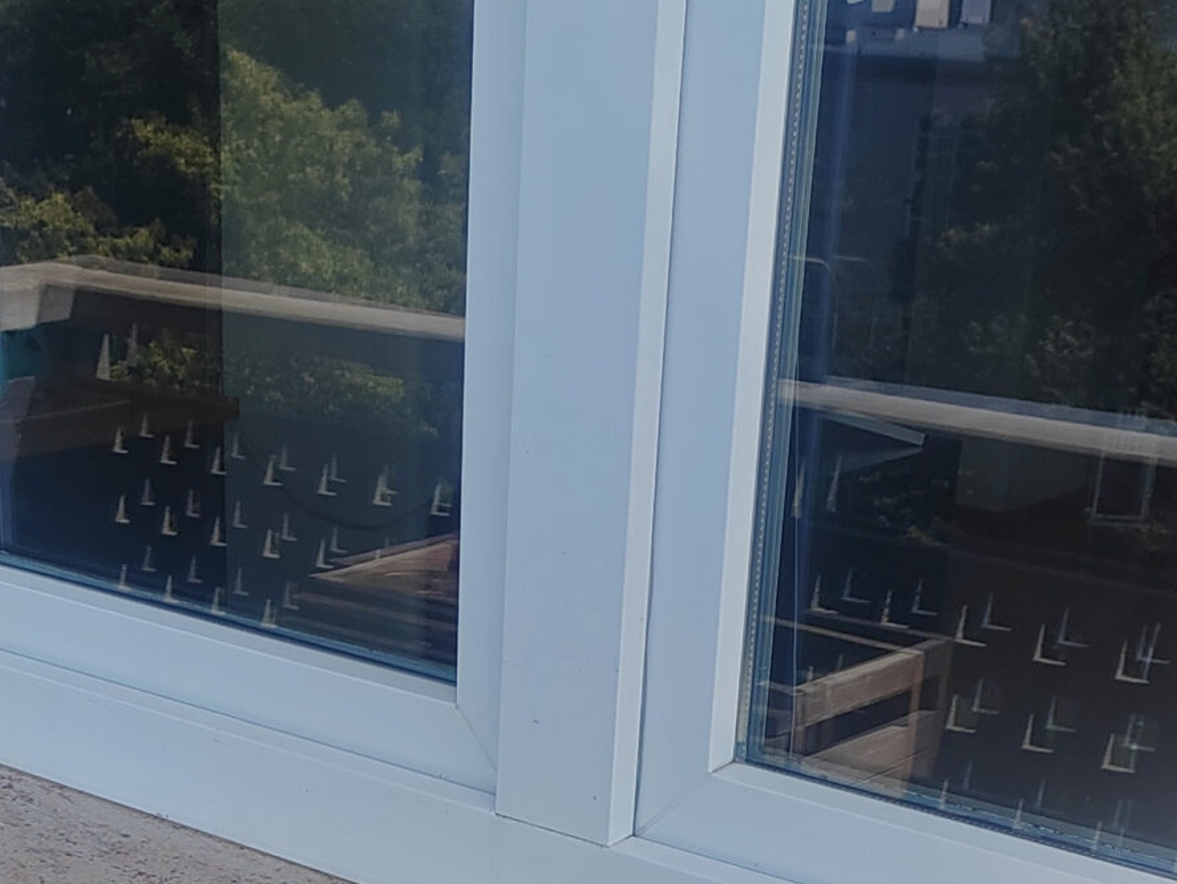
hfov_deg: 24.9
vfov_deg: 17.4
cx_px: 372
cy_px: 1230
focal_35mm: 78
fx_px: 2653
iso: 100
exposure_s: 1/1300
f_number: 1.9
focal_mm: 5.52
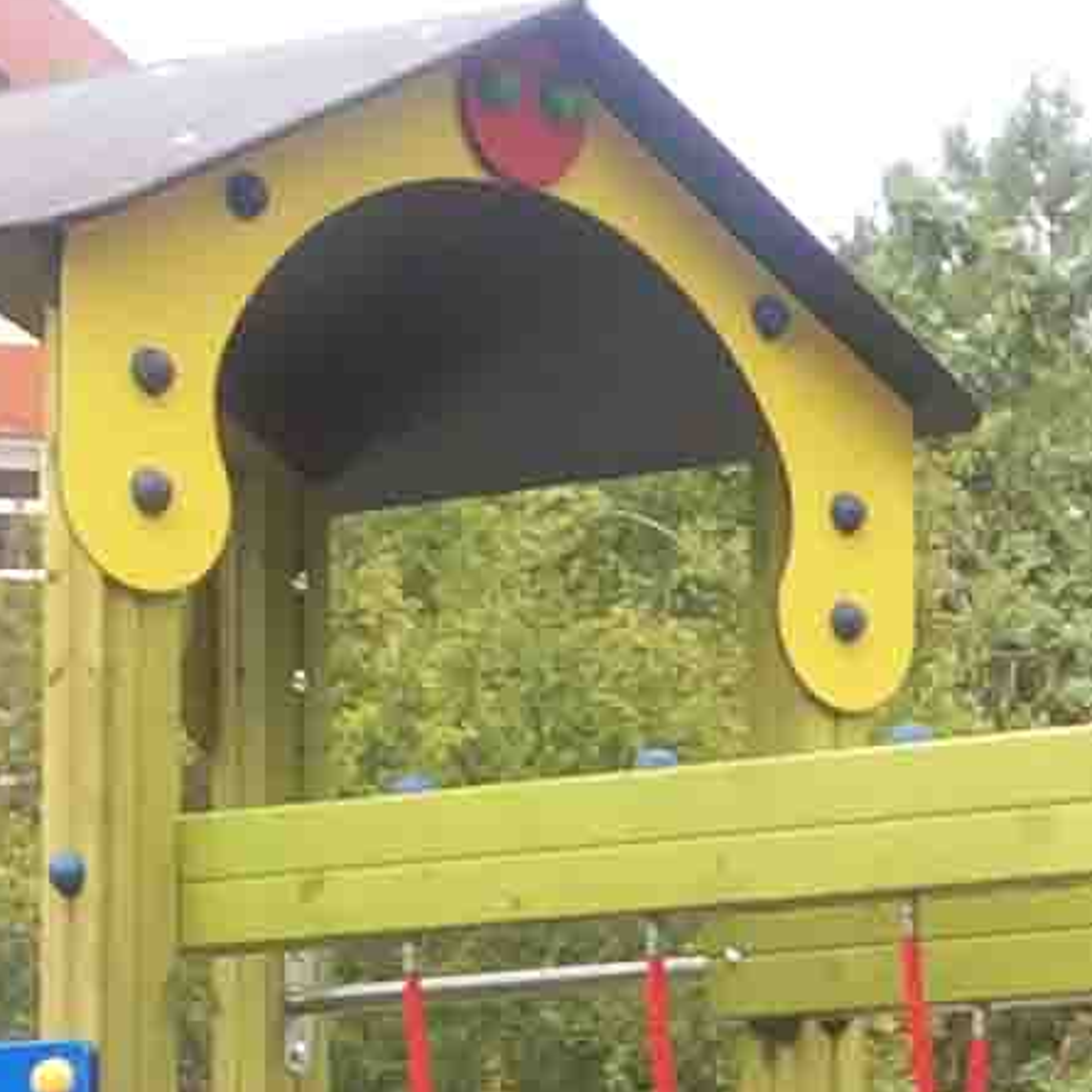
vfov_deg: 9.0
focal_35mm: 188
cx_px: 2326
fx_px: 6710
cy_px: 1806
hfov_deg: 8.7
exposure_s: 1/100
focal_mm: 4.15
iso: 32
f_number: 2.2
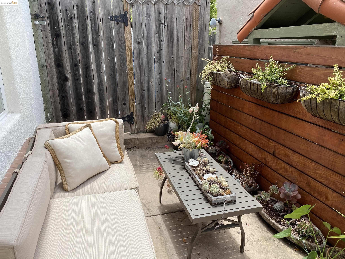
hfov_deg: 67.3
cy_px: 130
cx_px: 172
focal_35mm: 26
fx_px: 259
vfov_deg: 53.1
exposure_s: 1/1543
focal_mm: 4.25
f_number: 1.8
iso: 32
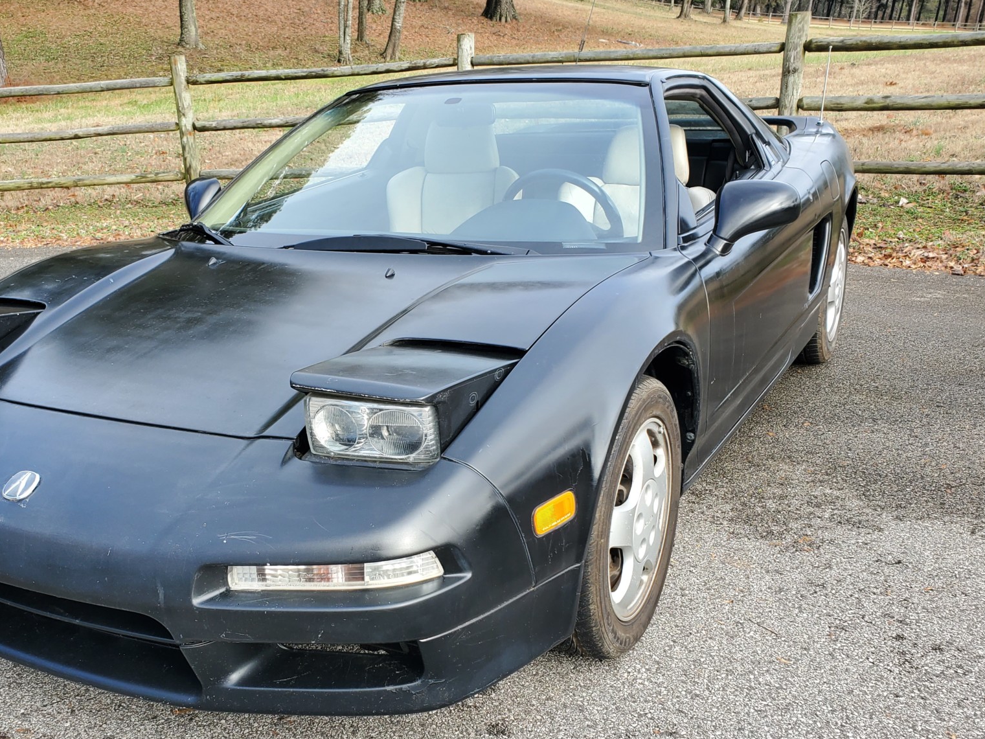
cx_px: 372
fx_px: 996
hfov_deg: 52.1
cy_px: 462
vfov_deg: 40.4
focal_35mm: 35
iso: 50
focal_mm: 4.3
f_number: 2.4
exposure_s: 1/233
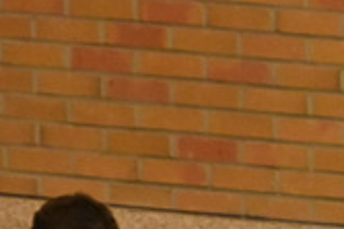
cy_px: 551
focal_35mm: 827
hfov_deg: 2.5
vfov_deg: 1.7
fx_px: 7895
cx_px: 690
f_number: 5.3
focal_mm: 90
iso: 3200
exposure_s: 1/60
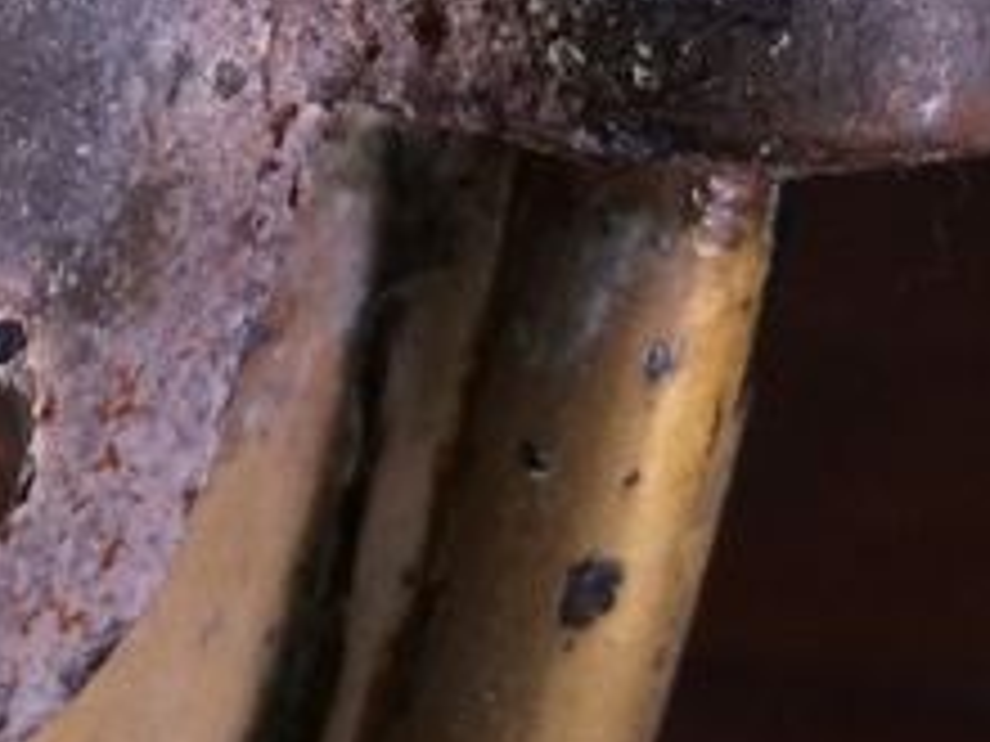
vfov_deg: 11.4
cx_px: -36
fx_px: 3518
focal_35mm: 123
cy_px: -456
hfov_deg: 15.7
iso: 40
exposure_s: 1/30
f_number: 2.2
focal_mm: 4.12
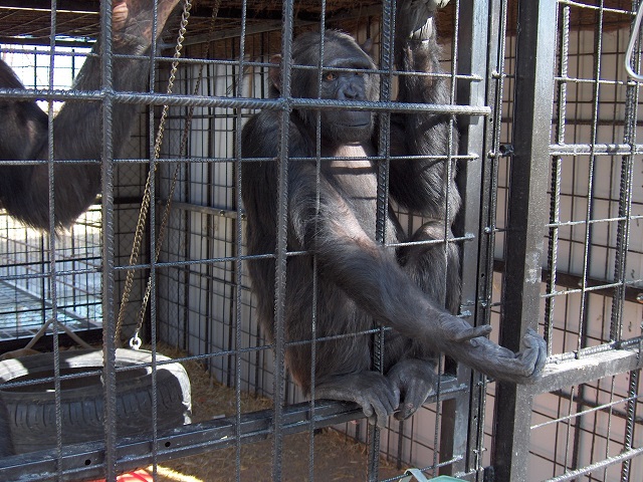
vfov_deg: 32.9
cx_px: 322
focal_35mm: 44
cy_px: 241
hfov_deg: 42.9
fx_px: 817
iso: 200
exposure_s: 1/139
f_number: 2.9
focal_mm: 9
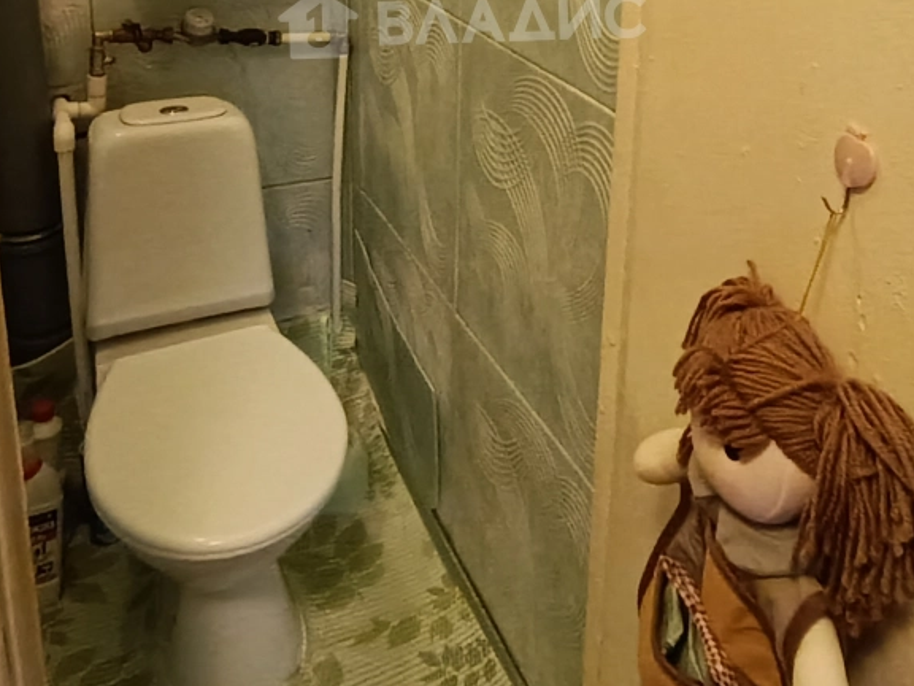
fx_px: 977
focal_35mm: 37
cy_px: 17
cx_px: 463
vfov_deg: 35.4
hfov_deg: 50.1
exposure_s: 1/33.3
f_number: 2.2
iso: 1515
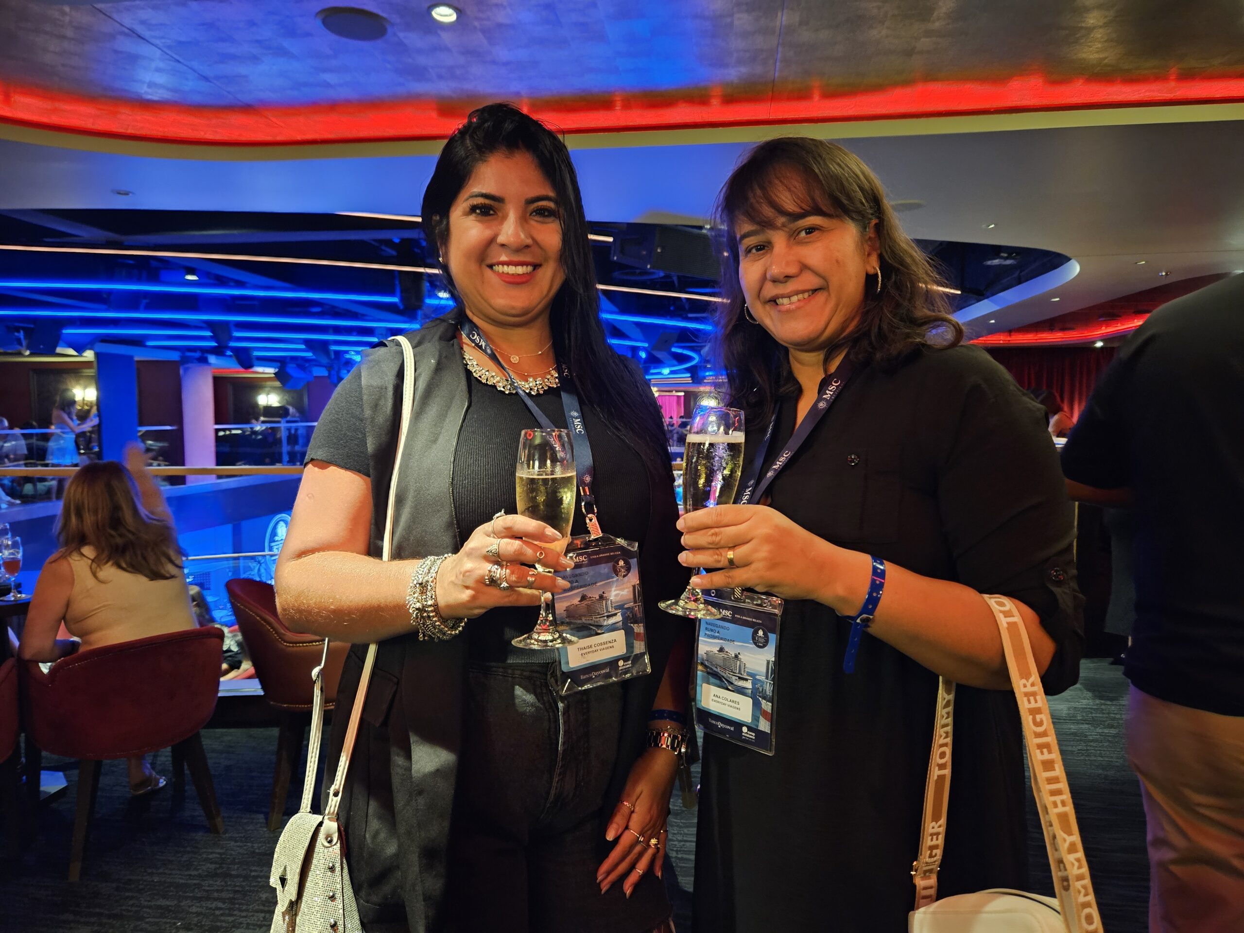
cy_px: 466
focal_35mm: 23
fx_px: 827
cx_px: 622
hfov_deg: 73.9
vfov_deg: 58.9
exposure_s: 1/24
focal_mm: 5.4
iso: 1000
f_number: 1.8
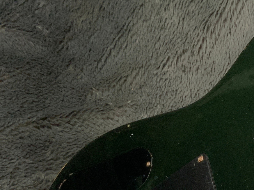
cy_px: 240
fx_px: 624
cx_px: 292
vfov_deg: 16.5
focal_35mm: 85
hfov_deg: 21.6
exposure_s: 1/104
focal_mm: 3
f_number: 1.8
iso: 40
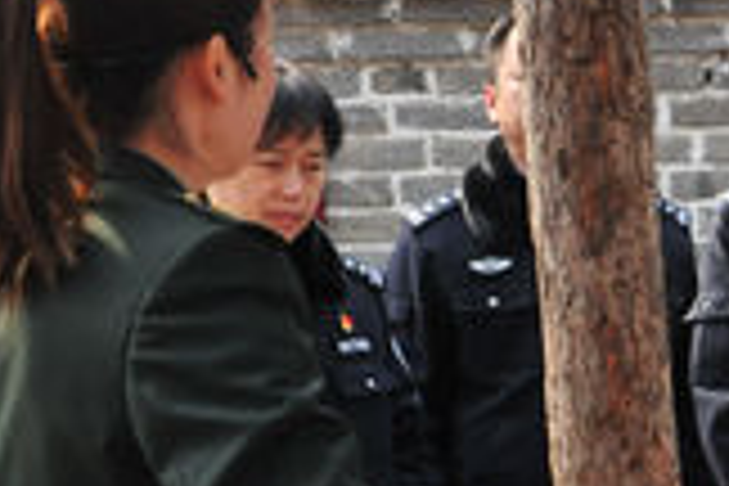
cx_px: 1022
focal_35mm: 133
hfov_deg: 14.6
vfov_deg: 10.3
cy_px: 400
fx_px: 2693
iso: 1250
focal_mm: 36
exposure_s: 1/640
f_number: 7.1
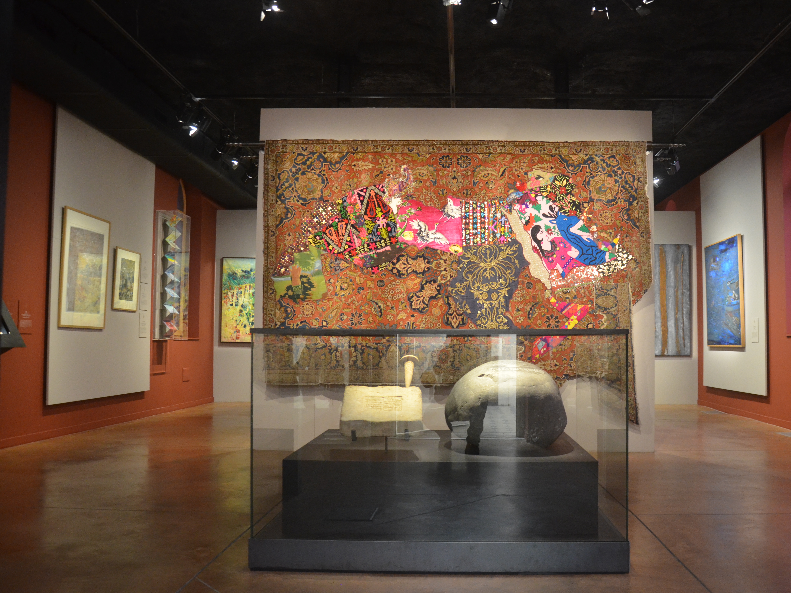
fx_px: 686
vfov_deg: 46.8
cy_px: 297
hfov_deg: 59.7
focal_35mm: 30
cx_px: 457
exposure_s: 1/10
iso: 1600
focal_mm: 18
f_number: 3.5
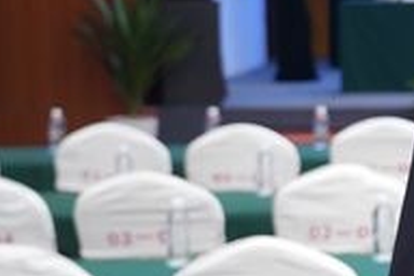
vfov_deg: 11.2
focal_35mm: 122
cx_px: 610
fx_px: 1403
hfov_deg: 15.5
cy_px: 97
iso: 3200
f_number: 4
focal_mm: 39
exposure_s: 1/125
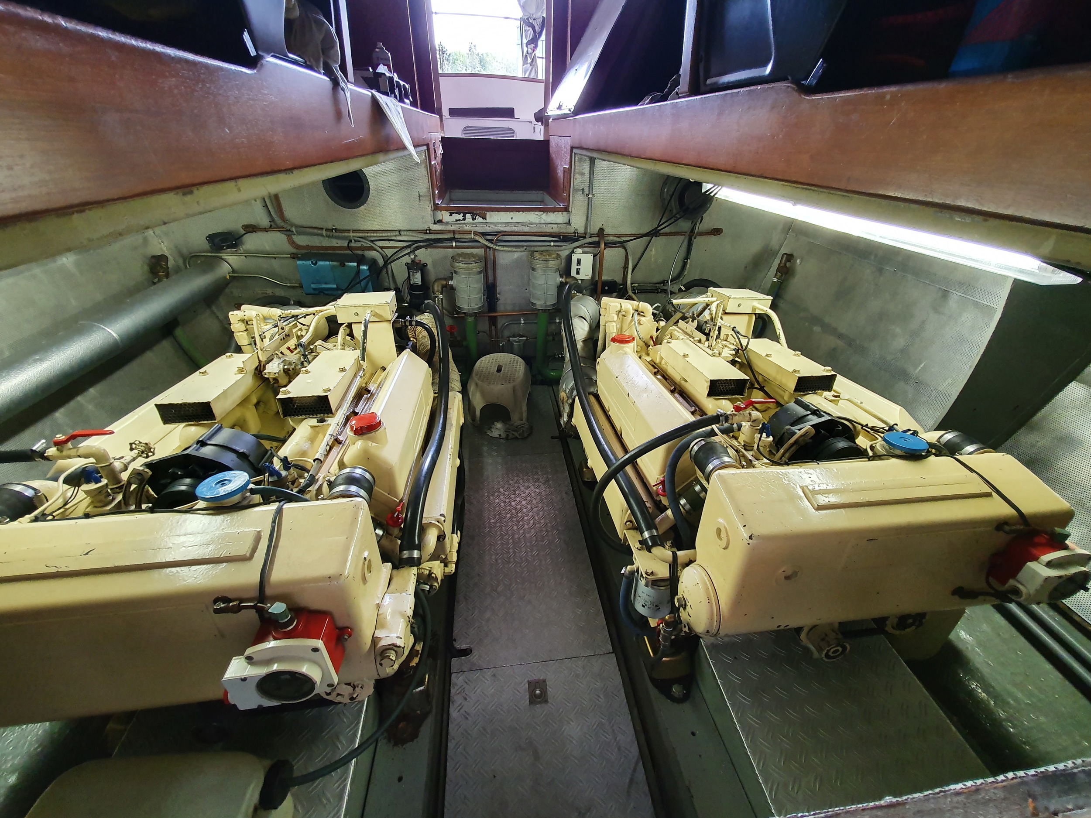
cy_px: 409
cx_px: 546
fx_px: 410
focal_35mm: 13
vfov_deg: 89.9
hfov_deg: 106.2
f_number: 2.2
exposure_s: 1/50
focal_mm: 1.8
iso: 250
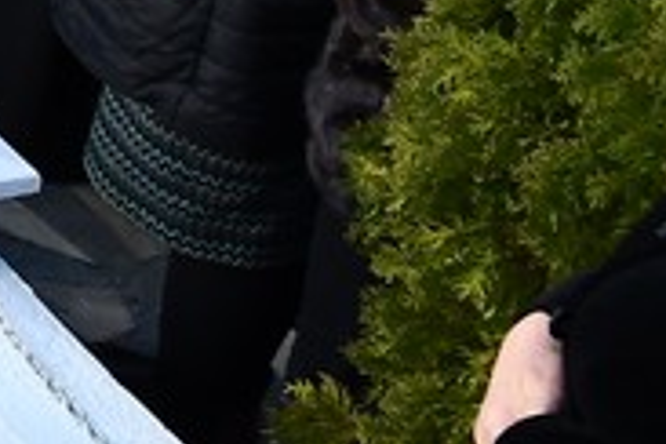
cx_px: -1510
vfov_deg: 7.6
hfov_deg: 9.4
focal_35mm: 157
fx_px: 2904
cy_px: -924
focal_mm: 16
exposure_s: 1/800
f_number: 7.1
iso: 1250
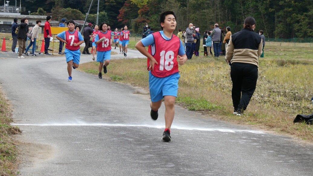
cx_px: 157
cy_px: 75
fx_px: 1369
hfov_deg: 13.0
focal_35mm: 165
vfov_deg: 7.4
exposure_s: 1/100
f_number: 5.4
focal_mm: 27.1
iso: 80
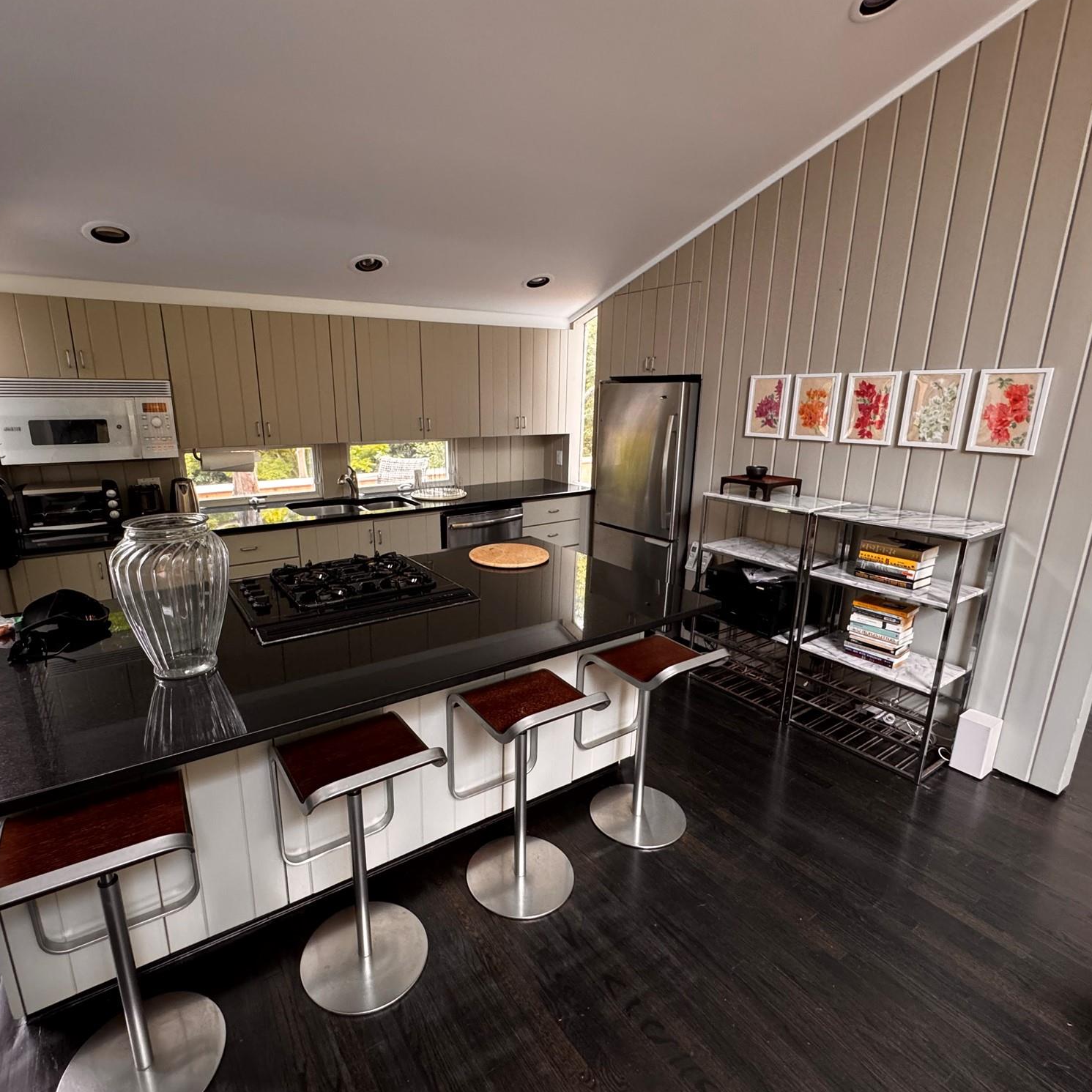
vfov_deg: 84.0
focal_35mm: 17
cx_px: 492
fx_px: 607
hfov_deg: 83.7
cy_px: 555
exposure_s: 1/99
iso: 320
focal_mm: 2.22
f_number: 2.2
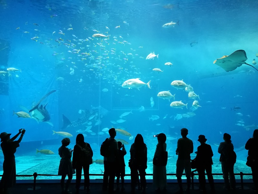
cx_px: 129
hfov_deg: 65.3
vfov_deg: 51.4
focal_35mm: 27
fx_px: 201
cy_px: 97
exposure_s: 1/20
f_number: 2.2
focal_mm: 4.5
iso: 500
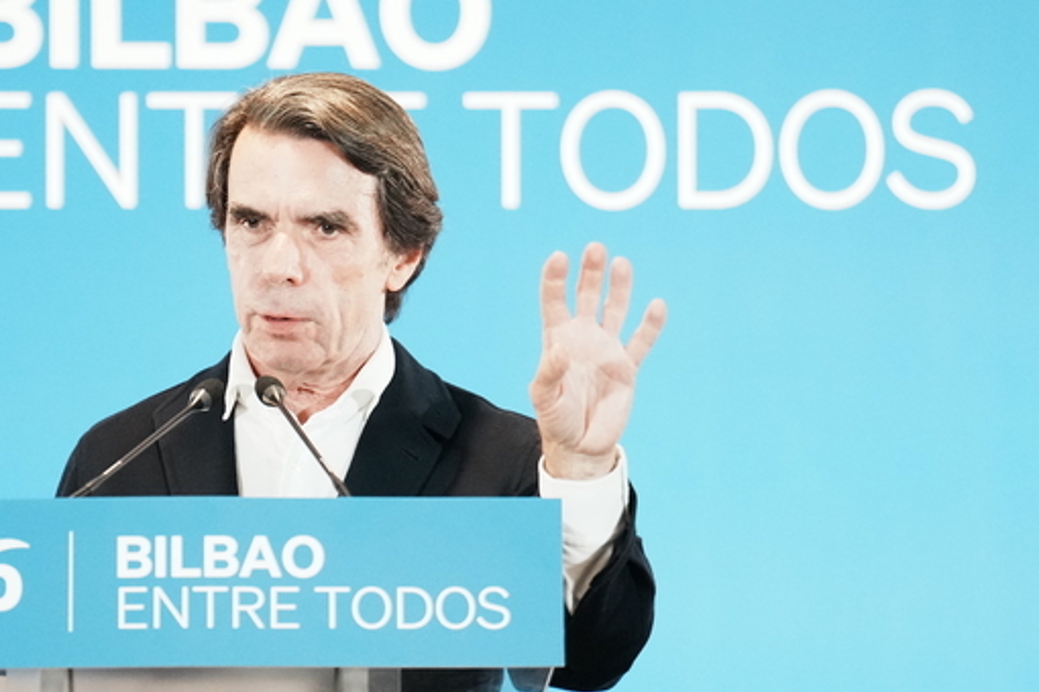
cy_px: 370
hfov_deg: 5.3
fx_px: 11226
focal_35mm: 389
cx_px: 346
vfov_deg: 3.5
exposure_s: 1/500
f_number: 2.8
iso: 3200
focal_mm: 182
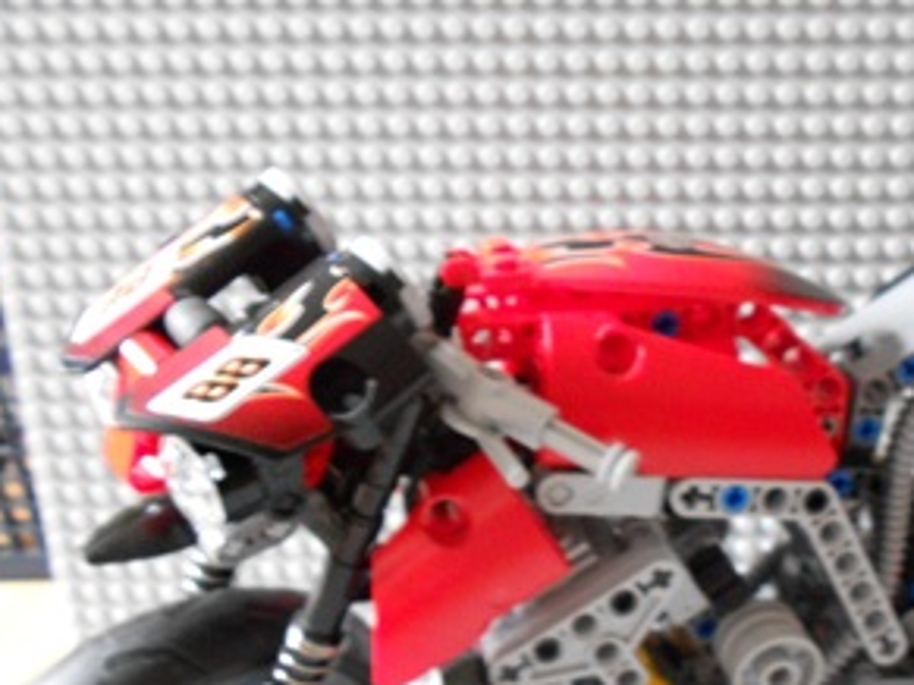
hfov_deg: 45.8
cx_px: 634
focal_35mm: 40
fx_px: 1056
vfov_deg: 35.2
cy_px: 512
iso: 400
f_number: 3.2
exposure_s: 1/2
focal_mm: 4.6
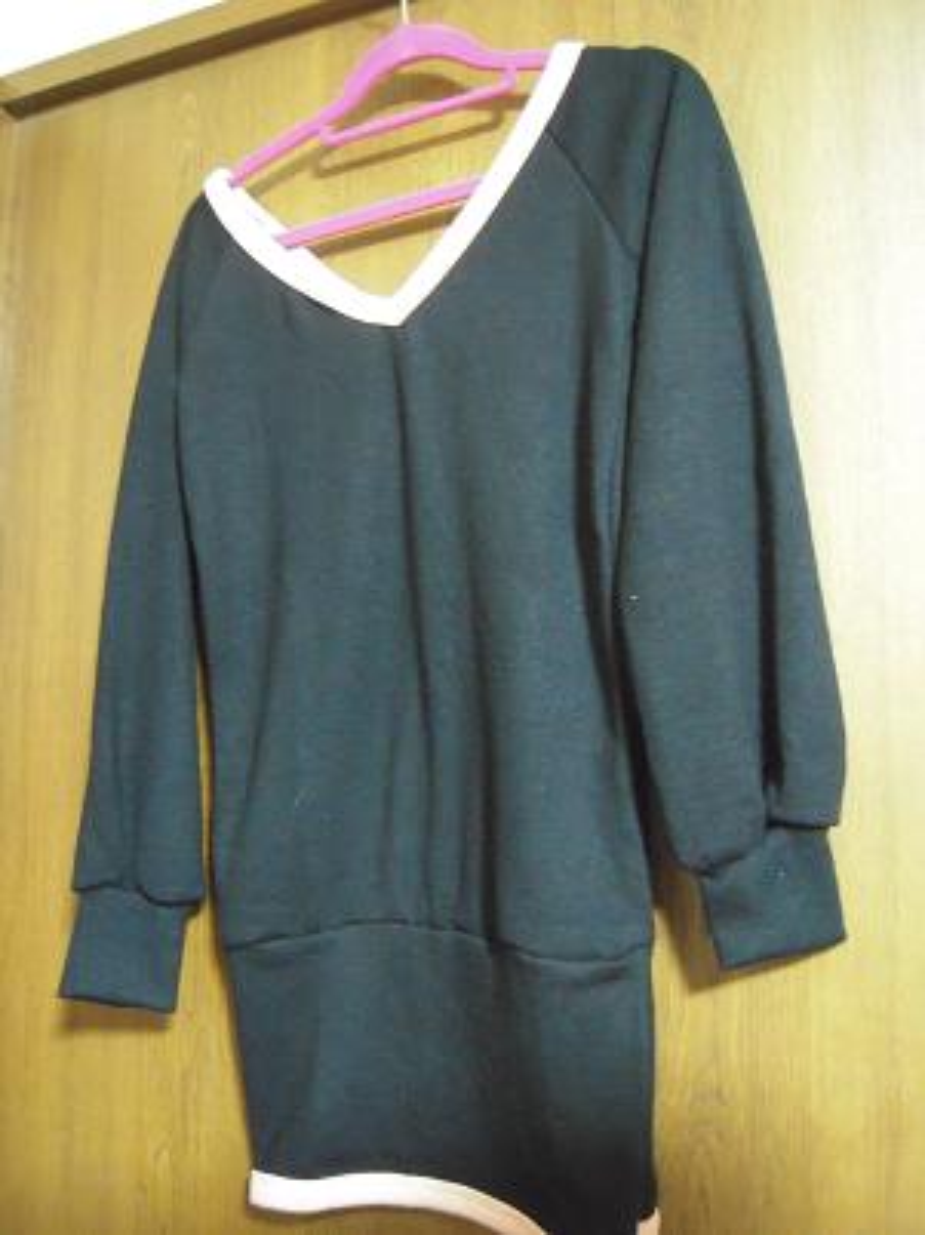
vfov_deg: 63.5
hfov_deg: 49.7
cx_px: 462
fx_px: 999
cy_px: 618
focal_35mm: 28
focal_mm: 5
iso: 1600
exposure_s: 1/8
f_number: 2.7
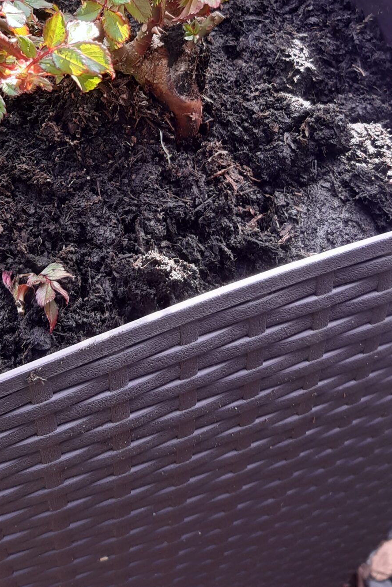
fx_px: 849
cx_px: 72
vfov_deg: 36.0
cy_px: 67
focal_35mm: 52
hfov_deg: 25.5
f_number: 1.7
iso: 40
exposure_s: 1/100
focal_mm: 3.92
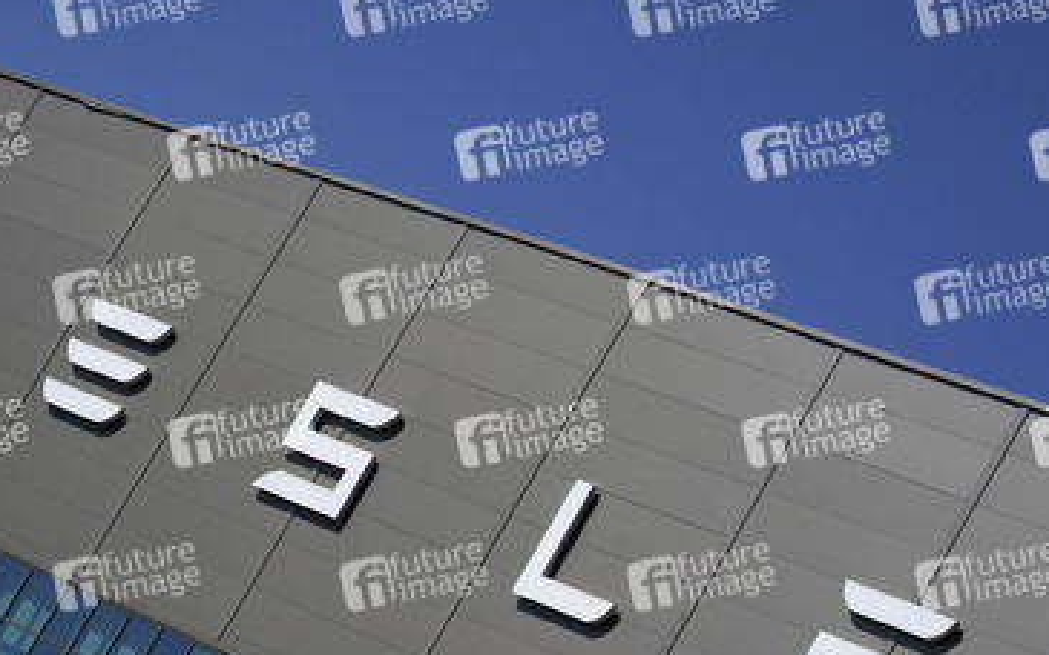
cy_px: 362
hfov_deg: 14.3
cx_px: 453
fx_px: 4173
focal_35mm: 146
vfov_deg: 9.0
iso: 100
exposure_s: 1/1000
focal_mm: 116
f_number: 8
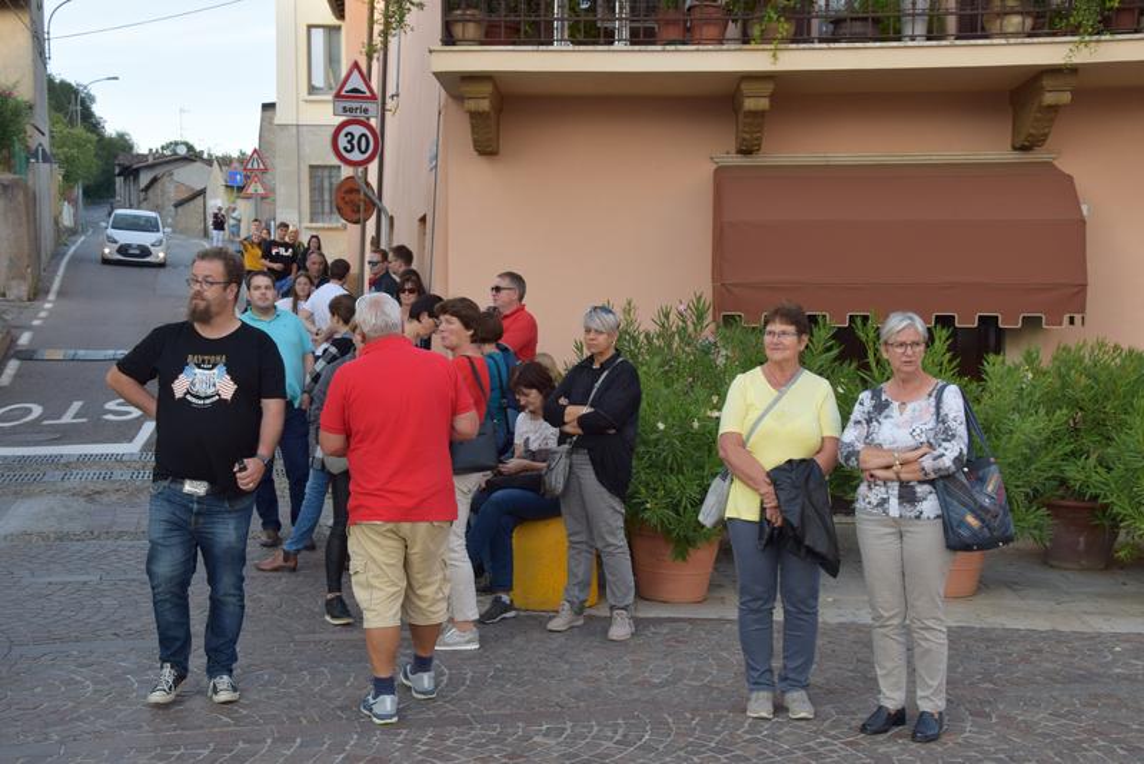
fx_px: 1430
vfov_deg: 29.9
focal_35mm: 45
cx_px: 572
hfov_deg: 43.6
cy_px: 382
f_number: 7.1
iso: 400
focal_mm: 30
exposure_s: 1/200
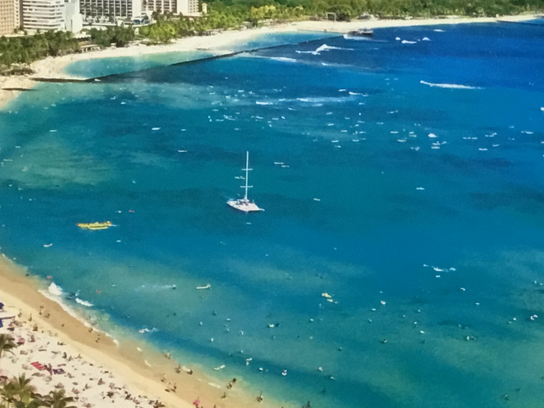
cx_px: 708
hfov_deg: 16.9
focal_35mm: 110
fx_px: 1729
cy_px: 225
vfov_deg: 13.5
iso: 50
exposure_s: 1/30
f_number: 2.4
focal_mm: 3.3
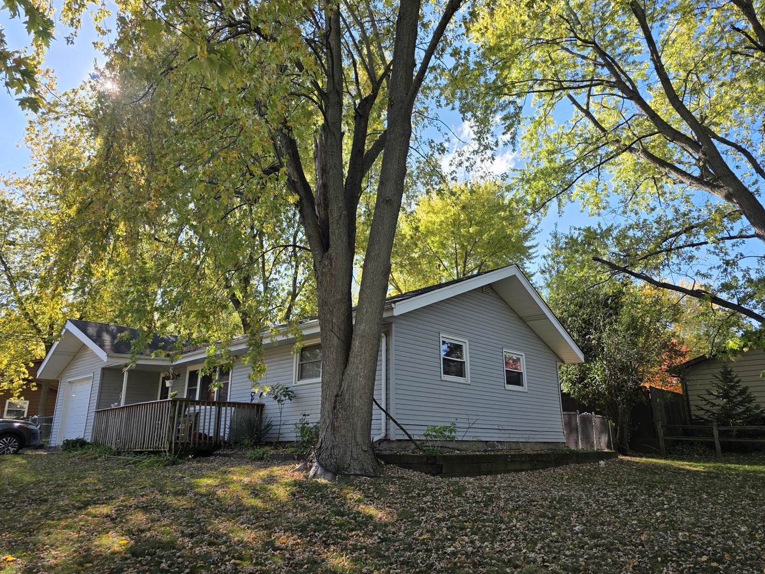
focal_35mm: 24
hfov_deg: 71.6
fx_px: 530
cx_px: 394
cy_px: 287
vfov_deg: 56.8
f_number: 1.7
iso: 80
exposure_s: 1/2497
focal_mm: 6.3
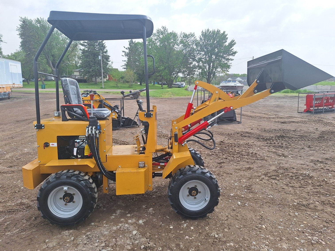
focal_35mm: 23
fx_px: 223
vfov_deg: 58.9
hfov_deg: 73.9
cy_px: 126
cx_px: 168
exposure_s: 1/1381
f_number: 1.8
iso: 40
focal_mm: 5.54
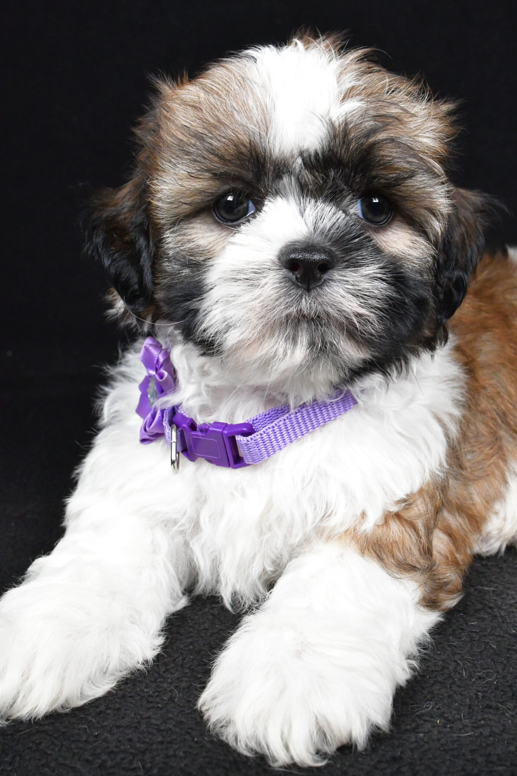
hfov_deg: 31.9
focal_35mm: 42
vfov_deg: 46.4
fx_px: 905
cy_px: 388
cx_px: 258
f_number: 11
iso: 6400
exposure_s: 1/400
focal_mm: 28
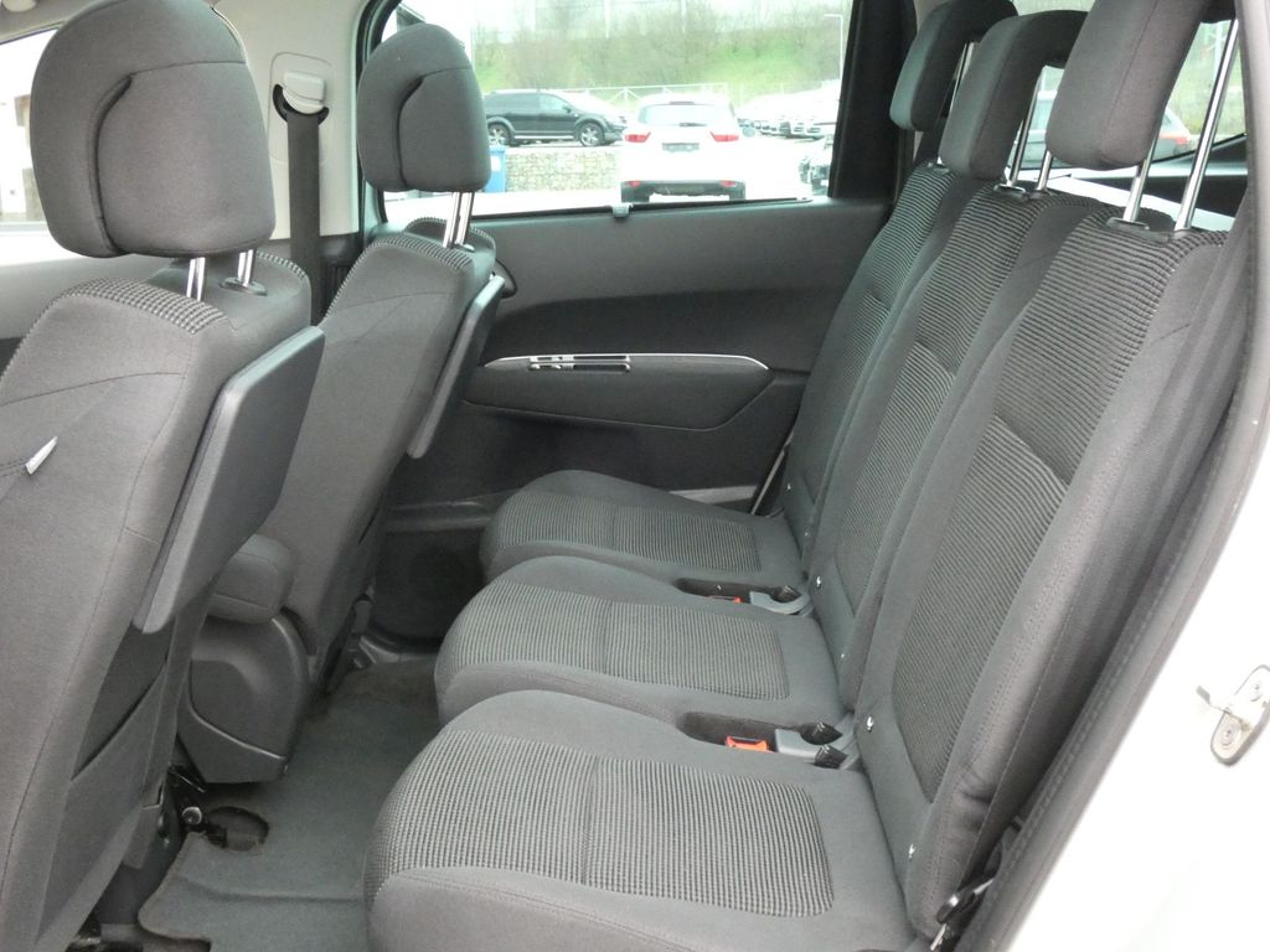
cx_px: 635
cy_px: 476
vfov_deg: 35.1
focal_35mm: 41
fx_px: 1504
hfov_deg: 45.8
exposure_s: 1/80
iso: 1250
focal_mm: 7.3
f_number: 5
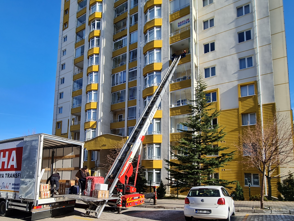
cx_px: 138
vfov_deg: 63.9
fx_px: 170
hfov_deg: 81.7
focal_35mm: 20
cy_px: 151
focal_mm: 2.2
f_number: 2.2
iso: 64
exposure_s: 1/1404
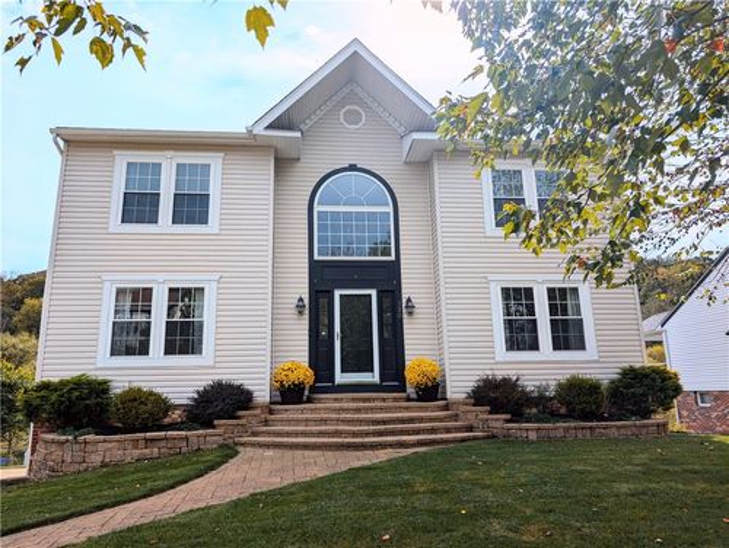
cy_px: 274
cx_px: 364
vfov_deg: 56.9
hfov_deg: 71.5
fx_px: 506
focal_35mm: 24
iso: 22
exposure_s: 1/4808
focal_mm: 6.9
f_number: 1.68
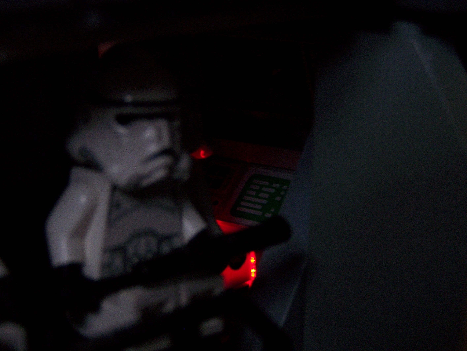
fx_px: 1107
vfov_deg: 18.0
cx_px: 234
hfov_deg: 23.8
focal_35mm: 82
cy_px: 176
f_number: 3.2
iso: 160
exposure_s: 1/8
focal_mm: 13.7
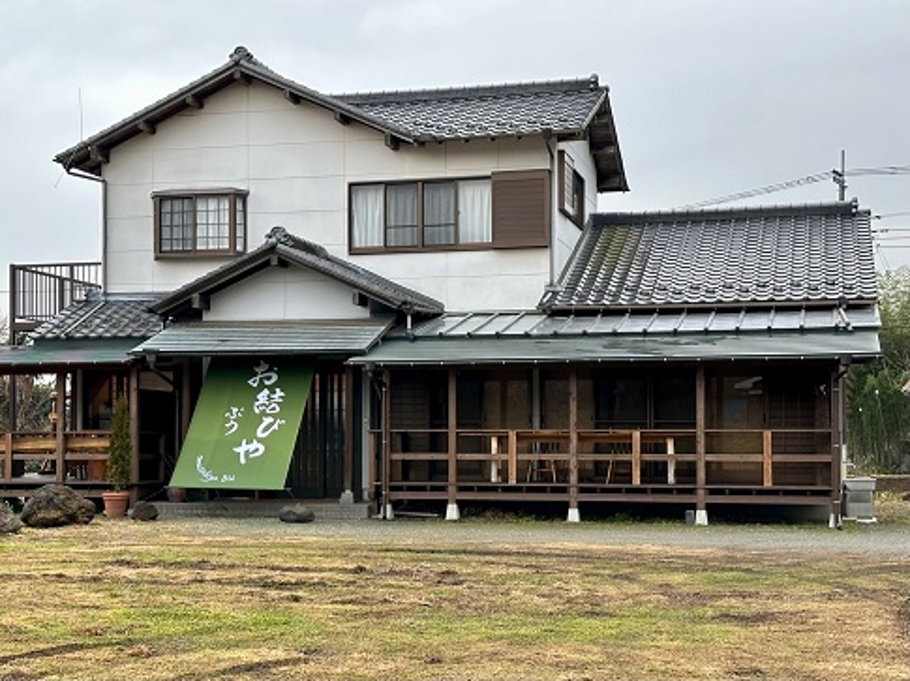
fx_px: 1261
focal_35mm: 48
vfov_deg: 30.2
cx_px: 455
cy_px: 340
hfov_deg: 39.7
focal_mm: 6.86
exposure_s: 1/75
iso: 80
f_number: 1.78
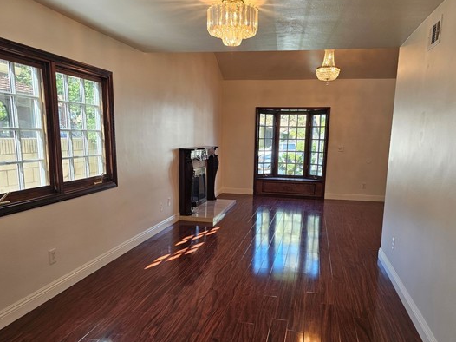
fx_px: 369
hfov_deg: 63.4
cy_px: 199
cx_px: 241
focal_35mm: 28
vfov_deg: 49.5
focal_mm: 6.3
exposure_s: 1/120
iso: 100
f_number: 1.7
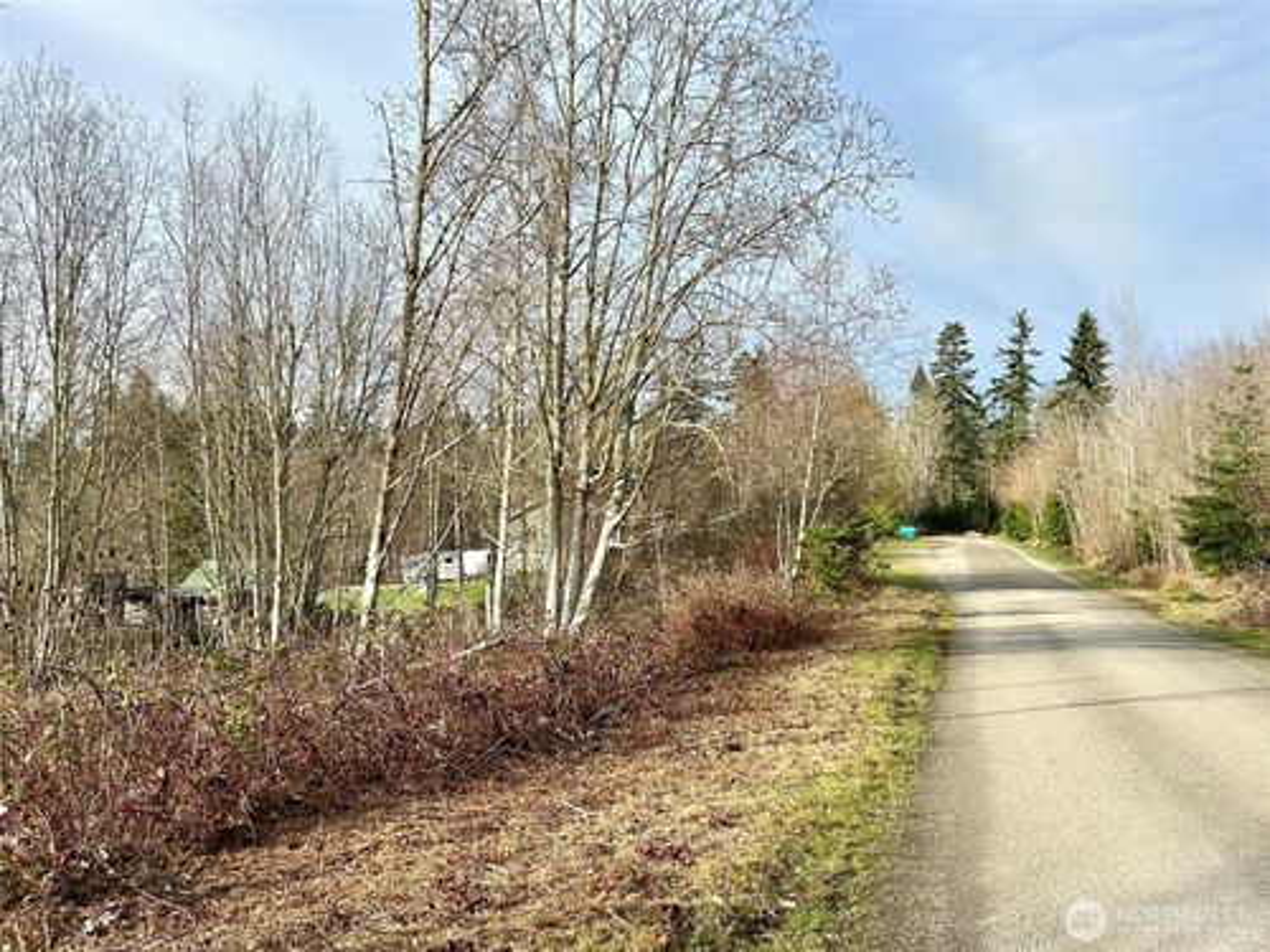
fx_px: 954
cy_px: 476
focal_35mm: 26
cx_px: 635
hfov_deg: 67.3
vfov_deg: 53.1
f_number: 1.5
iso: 50
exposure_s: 1/2299
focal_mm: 5.7
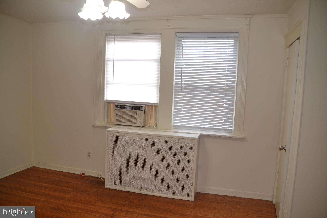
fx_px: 245
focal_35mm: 27
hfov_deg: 67.4
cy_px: 109
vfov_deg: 47.9
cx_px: 164
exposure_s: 1/60
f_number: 3.5
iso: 400
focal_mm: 18
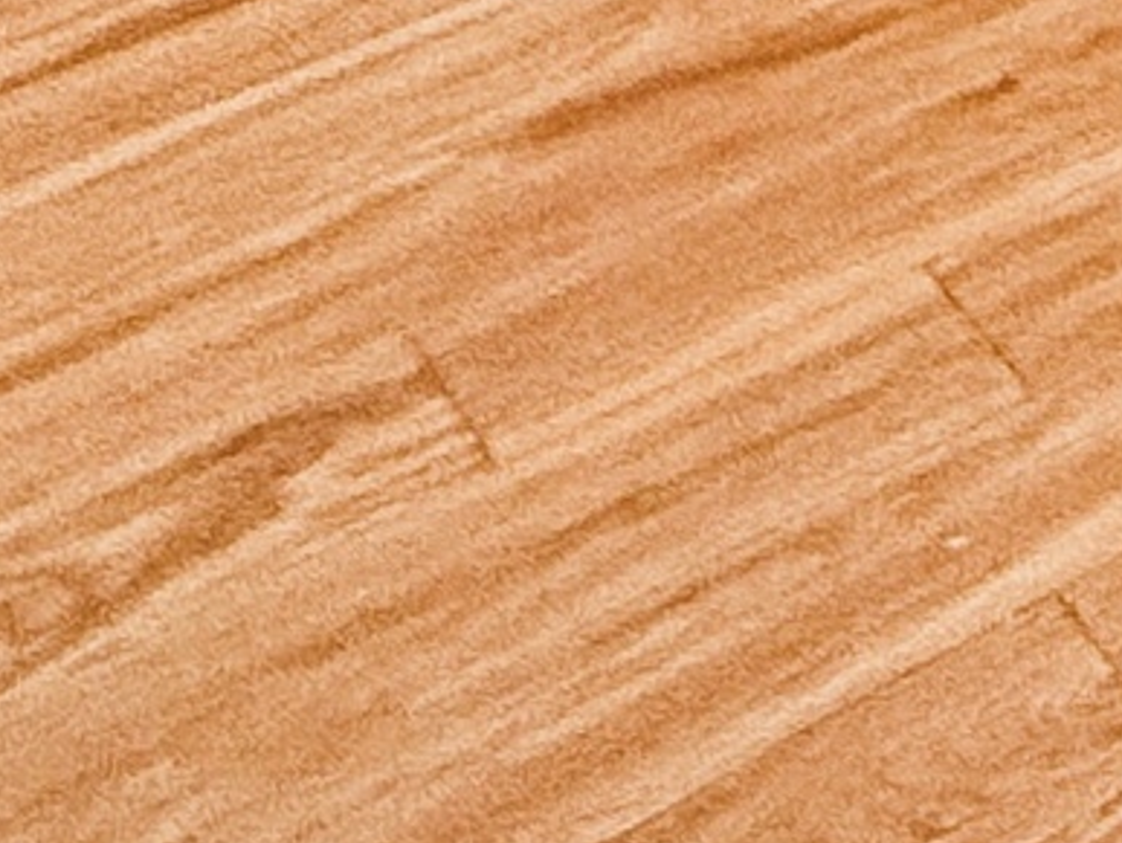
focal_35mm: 111
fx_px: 3601
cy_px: -2442
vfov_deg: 8.2
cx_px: 3224
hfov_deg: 11.6
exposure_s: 1/120
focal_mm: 2.22
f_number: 2.2
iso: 125
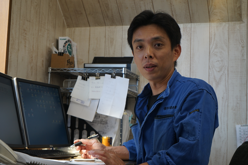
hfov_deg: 28.9
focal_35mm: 70
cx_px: 124
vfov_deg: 19.4
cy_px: 82
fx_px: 482
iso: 320
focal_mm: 70
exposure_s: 1/80
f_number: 5.6
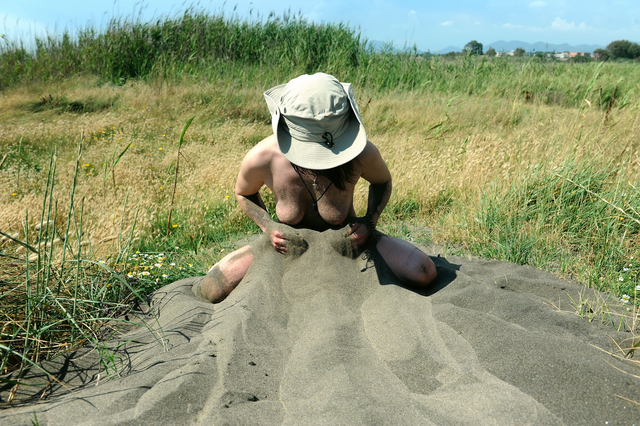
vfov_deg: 47.9
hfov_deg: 67.4
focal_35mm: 27
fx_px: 480
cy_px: 213
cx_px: 320
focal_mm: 27
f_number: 8
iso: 200
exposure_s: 1/250
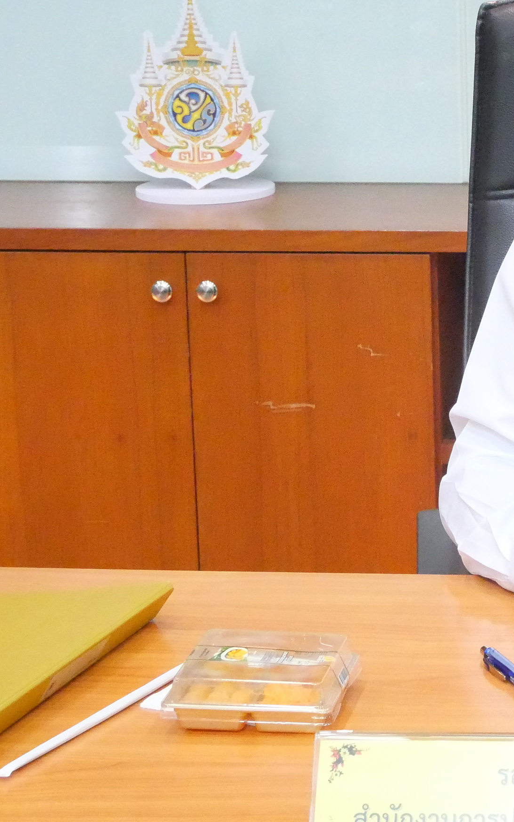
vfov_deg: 20.3
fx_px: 2286
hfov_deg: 12.2
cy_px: 275
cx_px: 762
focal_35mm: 102
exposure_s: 1/40
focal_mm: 23
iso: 6400
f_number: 7.1
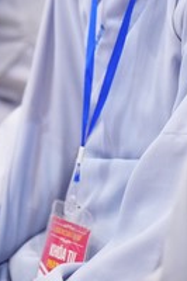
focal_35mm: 452
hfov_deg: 3.0
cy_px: -94
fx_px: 3528
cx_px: 36
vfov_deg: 4.5
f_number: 2.8
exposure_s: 1/320
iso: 6400
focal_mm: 139
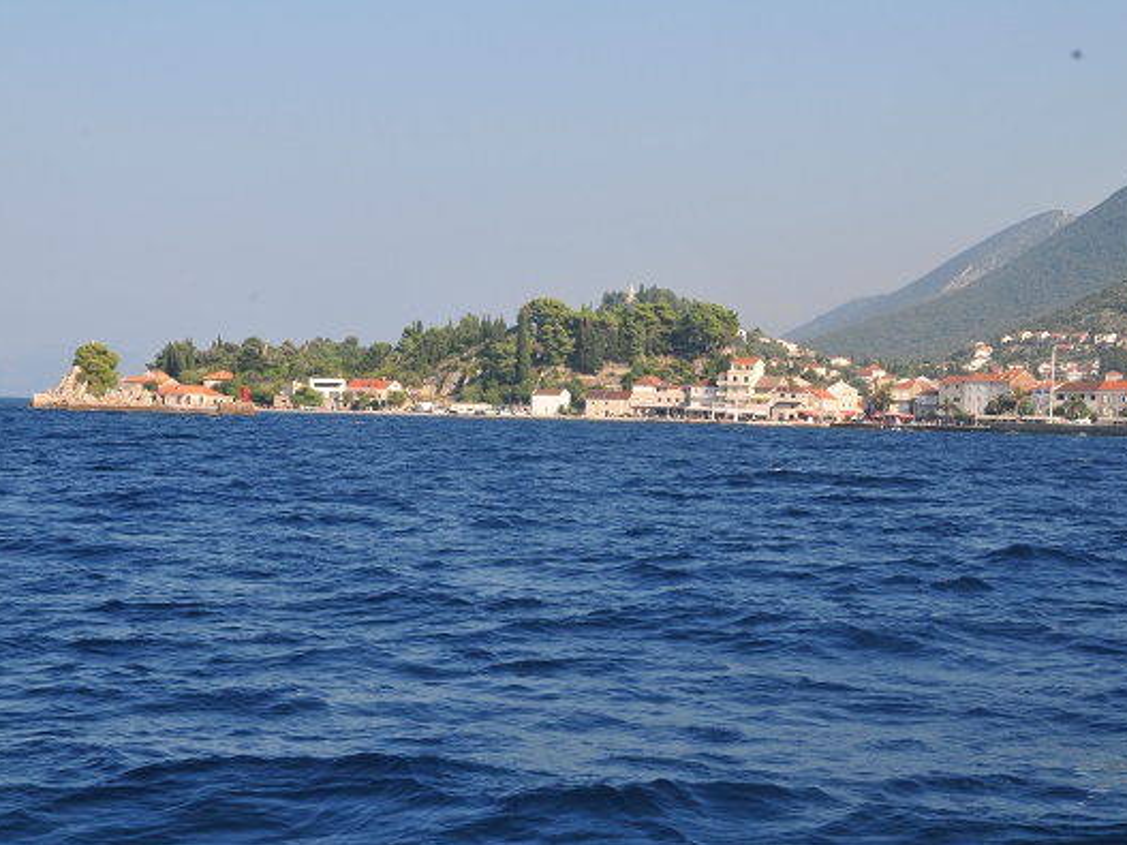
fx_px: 2669
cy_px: 421
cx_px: 599
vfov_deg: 18.0
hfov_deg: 23.8
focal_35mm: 82
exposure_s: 1/100
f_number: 18
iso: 200
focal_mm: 50
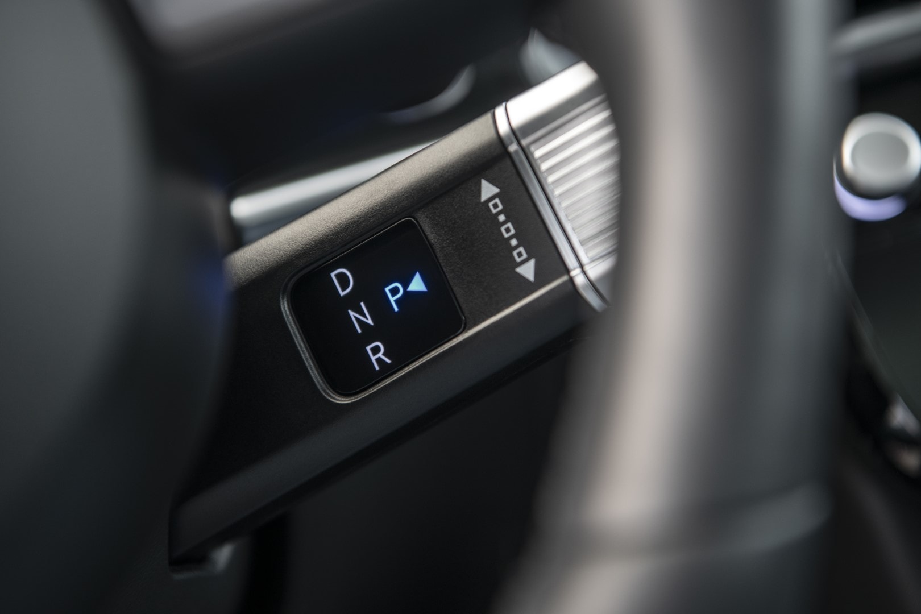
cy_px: 307
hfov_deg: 28.8
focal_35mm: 70
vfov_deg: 19.5
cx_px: 460
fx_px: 1791
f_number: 4
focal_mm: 70
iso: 200
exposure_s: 1/40
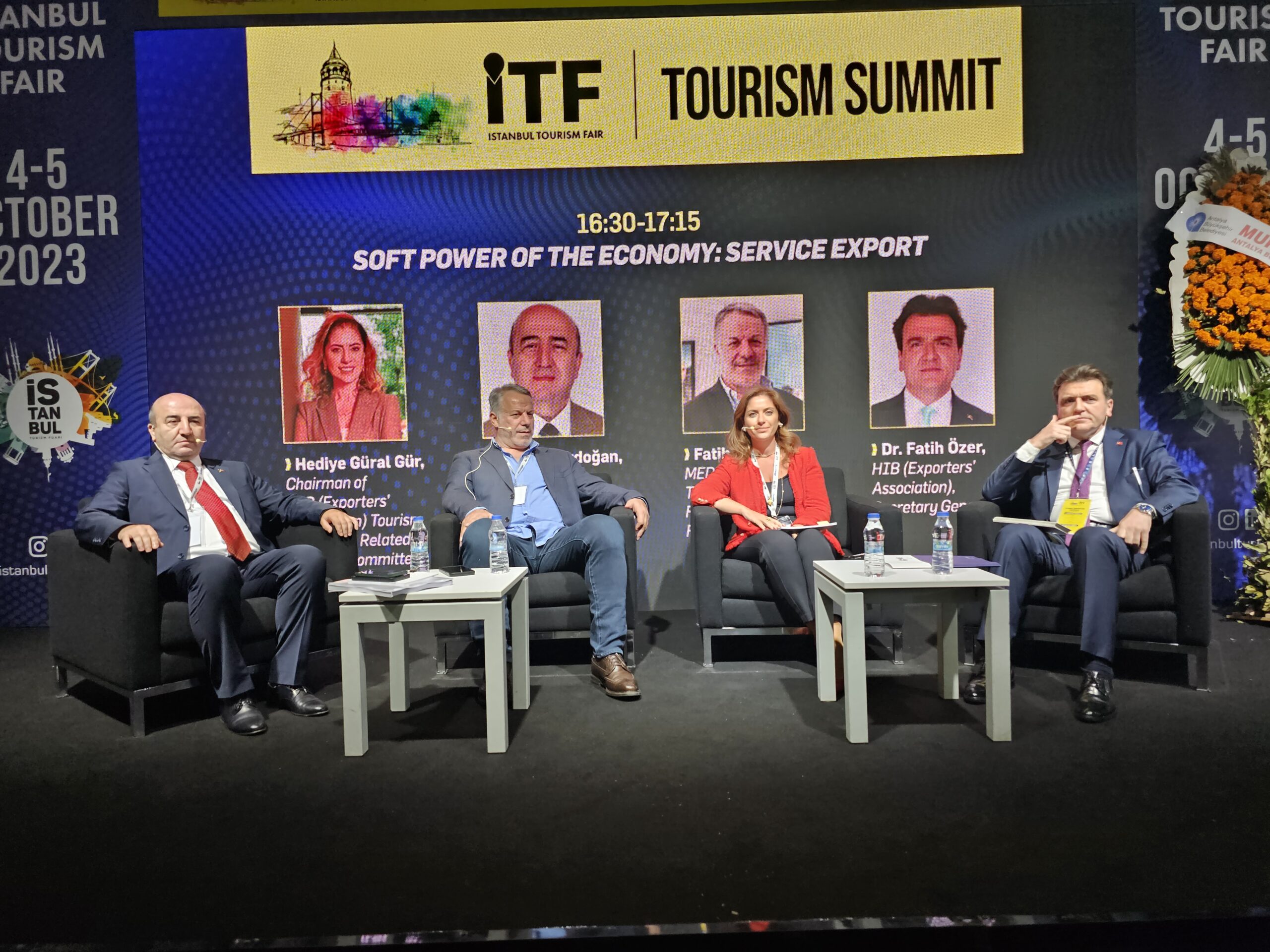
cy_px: 476
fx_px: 844
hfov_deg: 73.9
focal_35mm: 23
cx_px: 635
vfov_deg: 58.9
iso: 100
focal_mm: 6.3
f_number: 1.7
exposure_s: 1/100
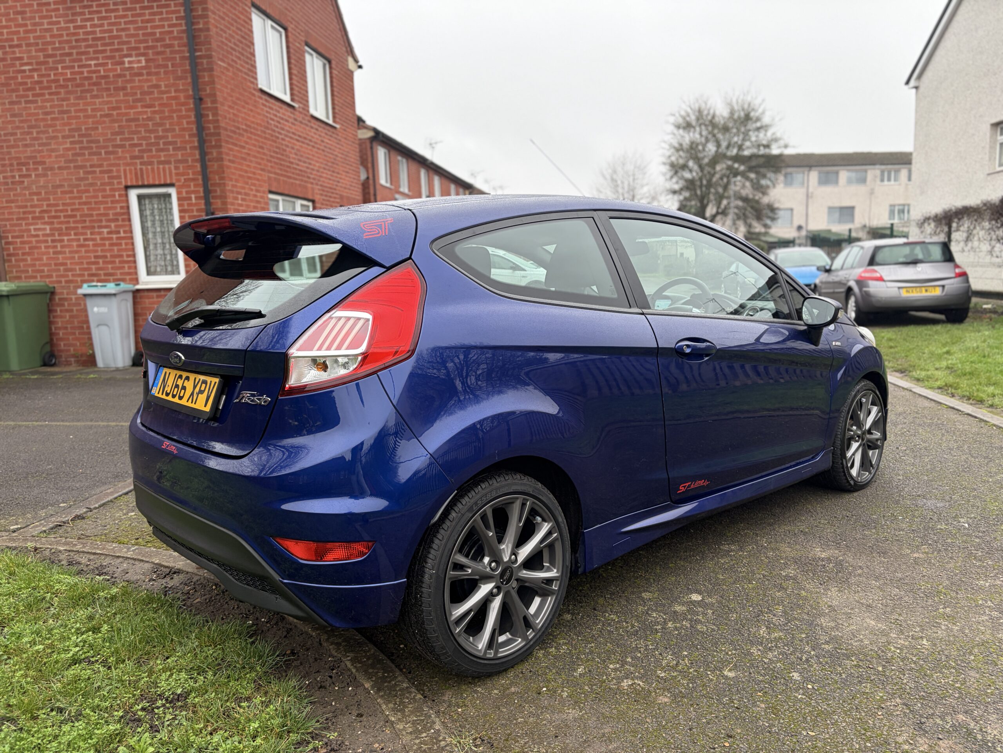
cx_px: 502
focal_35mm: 26
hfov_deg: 67.3
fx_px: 753
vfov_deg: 53.1
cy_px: 376
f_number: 1.6
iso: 100
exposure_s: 1/121
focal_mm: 5.96
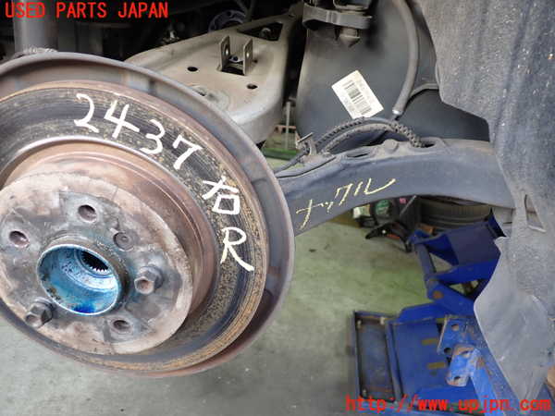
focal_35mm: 30
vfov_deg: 46.8
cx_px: 278
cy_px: 208
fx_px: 481
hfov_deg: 60.0
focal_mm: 5.4
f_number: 2.3
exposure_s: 1/30
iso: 200
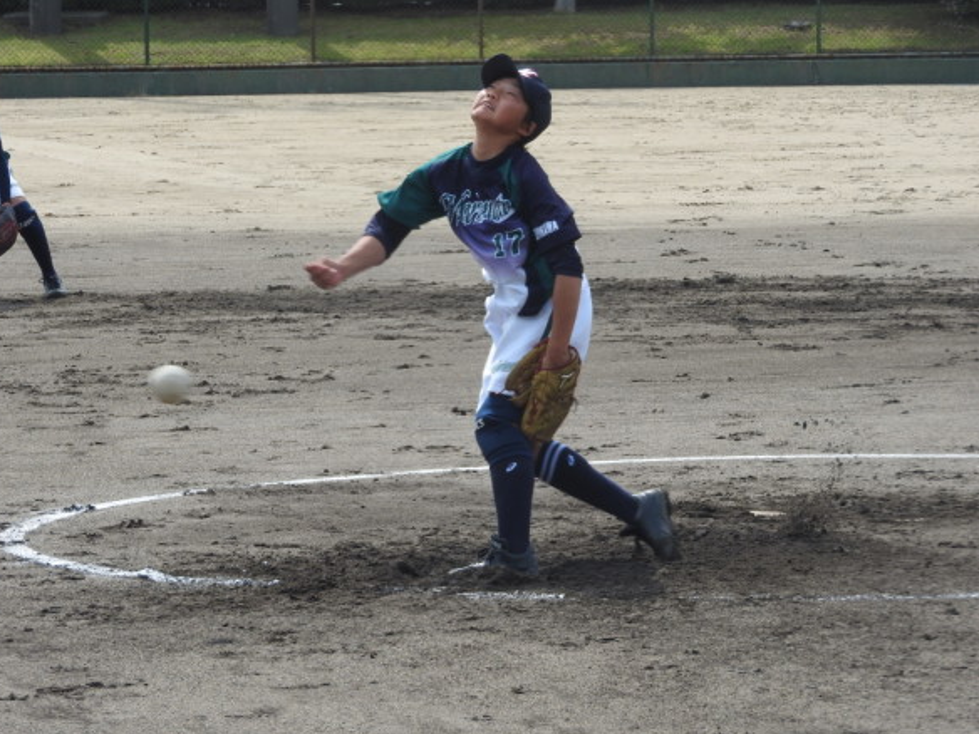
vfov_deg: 6.6
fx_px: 6392
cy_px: 375
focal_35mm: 226
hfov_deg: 8.8
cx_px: 478
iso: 100
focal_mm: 39.4
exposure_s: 1/400
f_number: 5.3
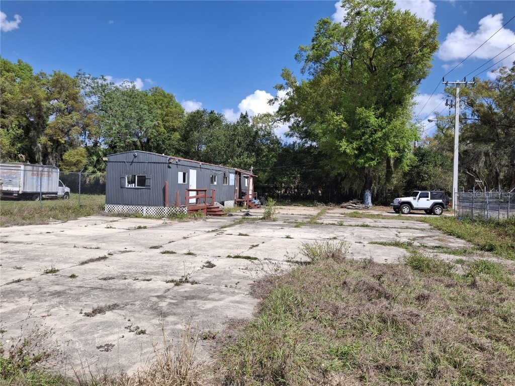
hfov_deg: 69.4
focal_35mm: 25
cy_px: 193
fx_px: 372
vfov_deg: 54.9
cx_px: 258
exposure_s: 1/1323
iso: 25
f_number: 1.8
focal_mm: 4.69
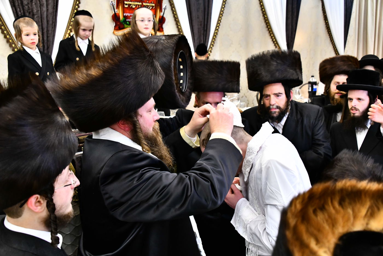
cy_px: 128
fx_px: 362
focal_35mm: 34
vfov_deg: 38.9
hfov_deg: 55.8
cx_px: 192
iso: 4000
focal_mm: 34
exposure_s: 1/100
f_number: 5.6
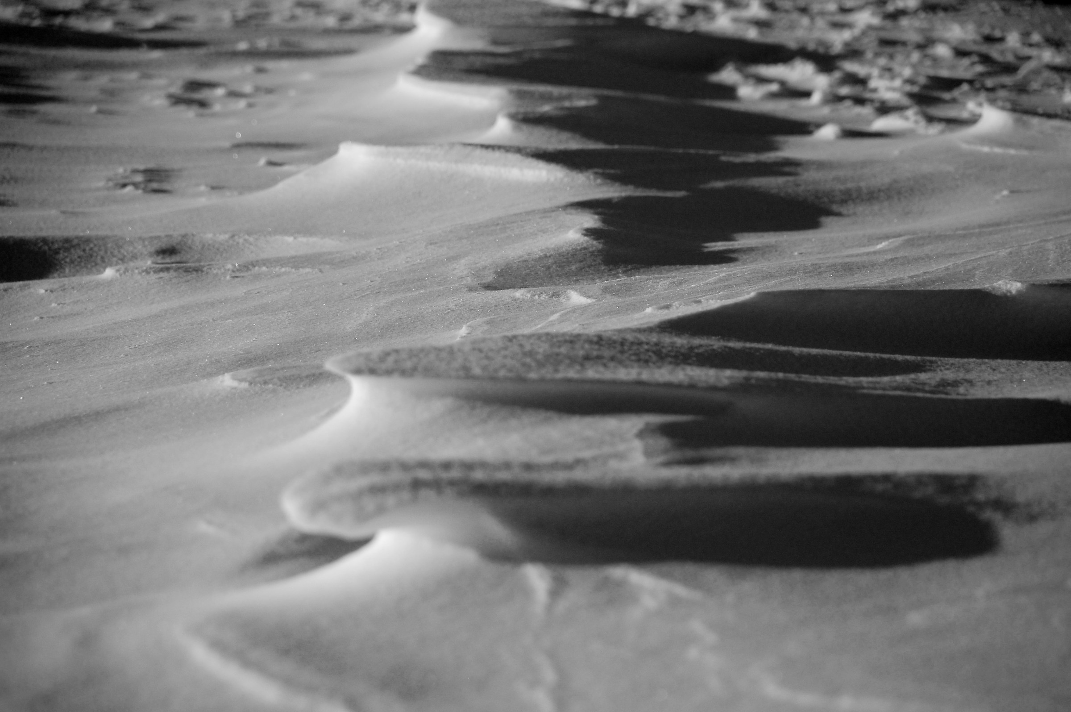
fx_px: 6018
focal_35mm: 202
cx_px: 536
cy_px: 356
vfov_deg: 6.8
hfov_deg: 10.2
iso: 400
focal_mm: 135
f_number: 7.1
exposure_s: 1/4000
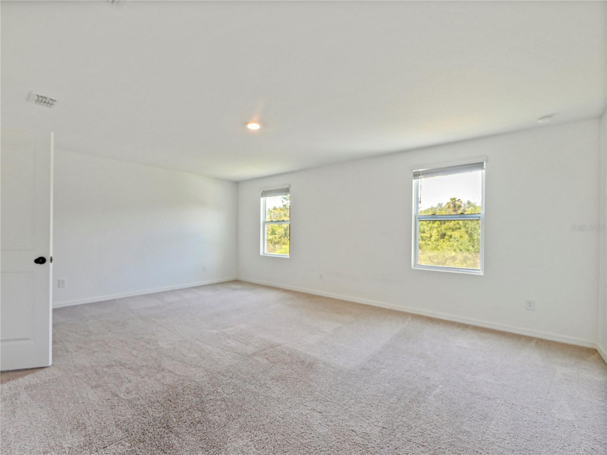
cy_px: 228
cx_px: 304
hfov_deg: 102.1
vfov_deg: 85.7
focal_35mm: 14
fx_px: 245
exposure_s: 1/60
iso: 500
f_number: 4
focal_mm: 7
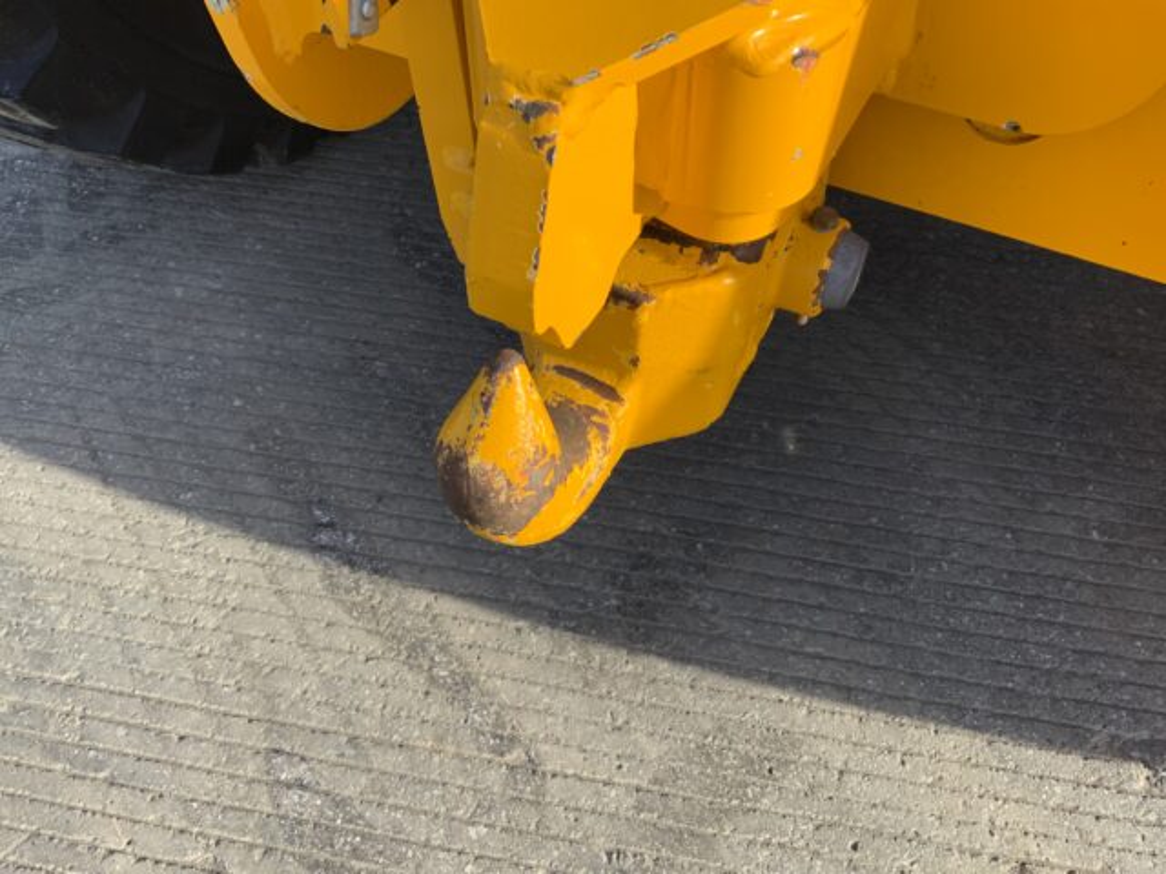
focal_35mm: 29
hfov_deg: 61.7
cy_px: 437
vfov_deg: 48.2
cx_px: 583
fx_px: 977
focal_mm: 3
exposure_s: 1/504
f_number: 1.8
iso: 16
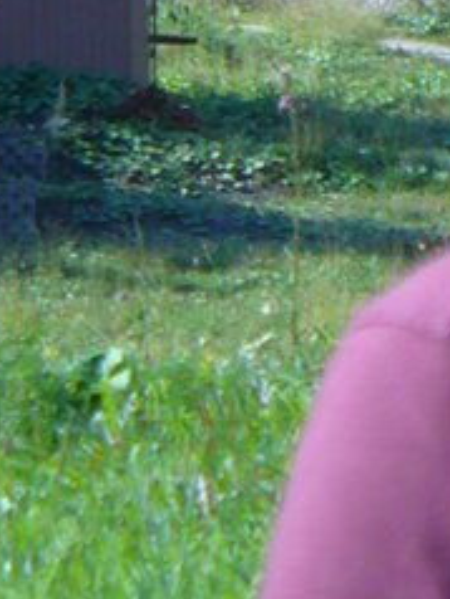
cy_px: -808
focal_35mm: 639
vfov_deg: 3.1
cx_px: 772
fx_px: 11056
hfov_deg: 2.3
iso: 80
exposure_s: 1/400
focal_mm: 21
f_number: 3.7
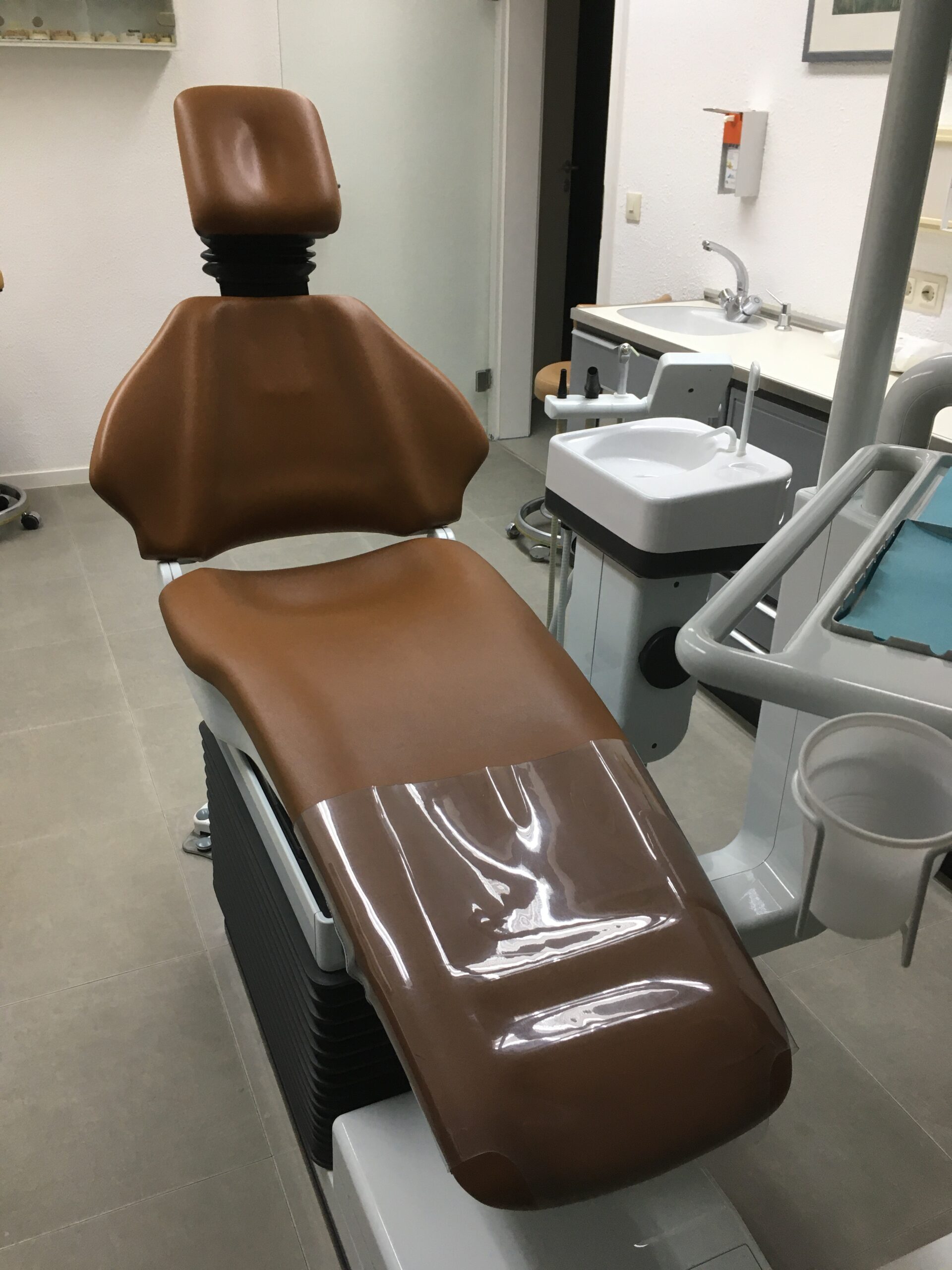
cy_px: 635
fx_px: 1063
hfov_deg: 48.2
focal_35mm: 29
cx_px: 476
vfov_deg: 61.7
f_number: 2.2
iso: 40
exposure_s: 1/33
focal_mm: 4.15
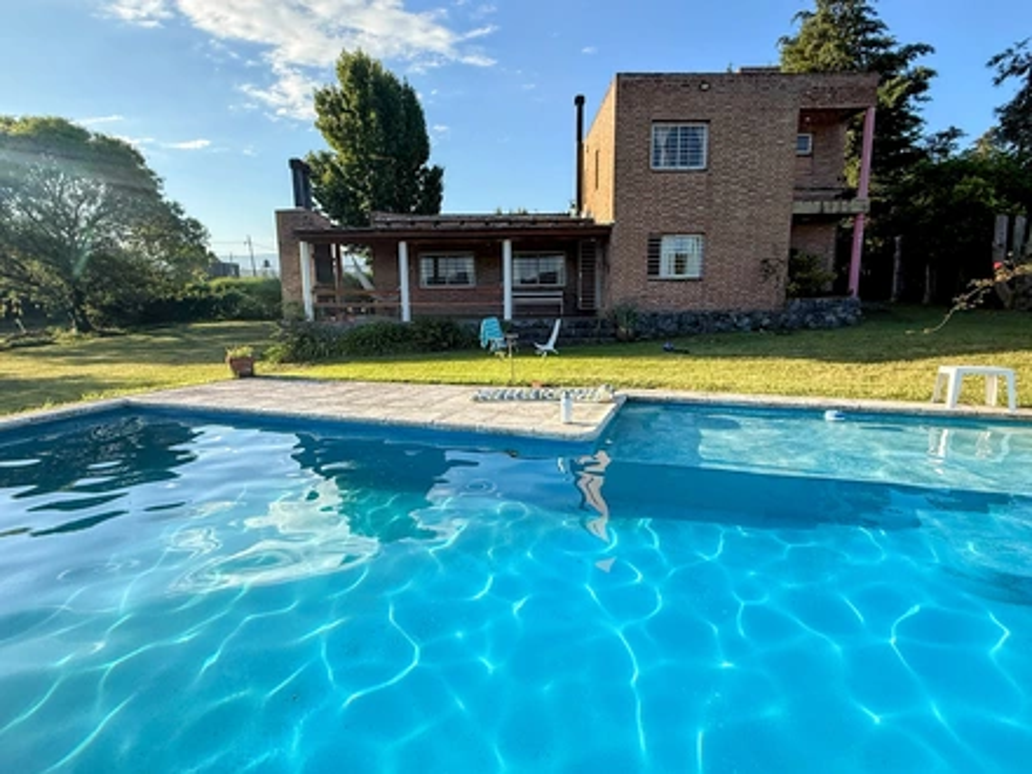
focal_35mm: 14
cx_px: 516
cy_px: 387
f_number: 2.2
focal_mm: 2.22
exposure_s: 1/809
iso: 64
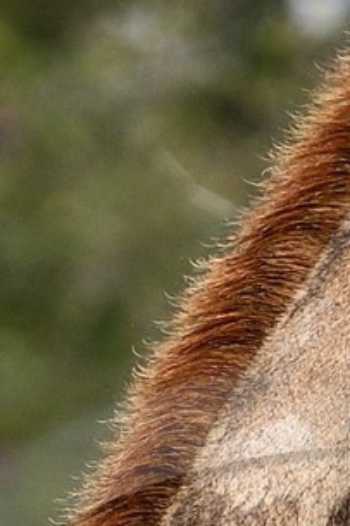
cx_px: 391
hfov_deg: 0.6
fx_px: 32190
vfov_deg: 0.9
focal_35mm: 2205
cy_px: 1164
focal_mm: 280
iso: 400
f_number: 4
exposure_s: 1/200
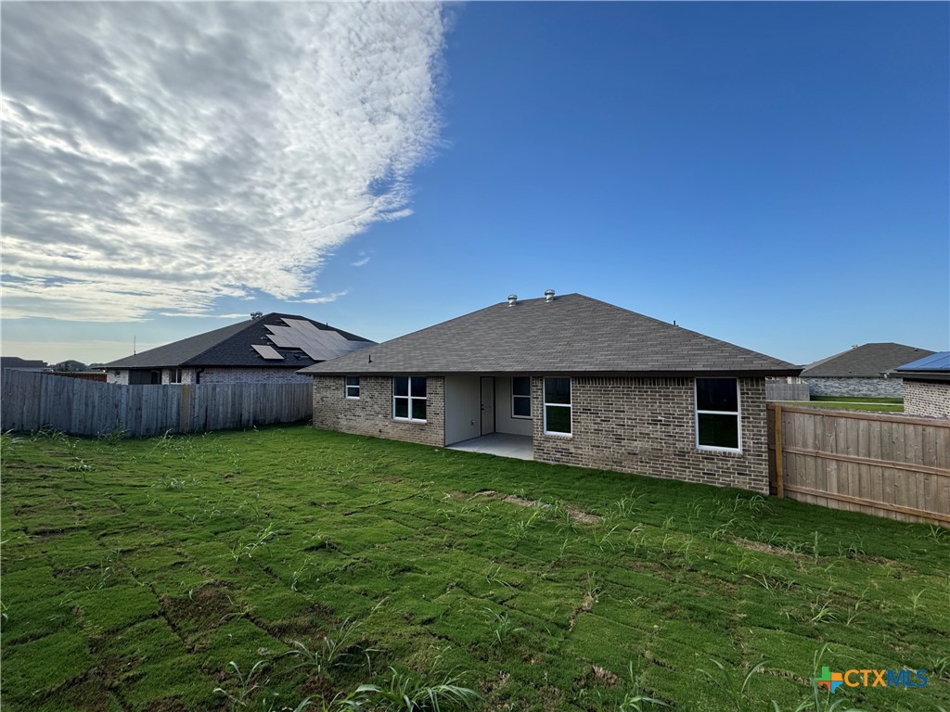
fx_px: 384
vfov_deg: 85.7
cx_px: 475
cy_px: 356
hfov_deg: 102.1
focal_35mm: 14
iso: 50
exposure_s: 1/1536
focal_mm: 2.22
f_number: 2.2
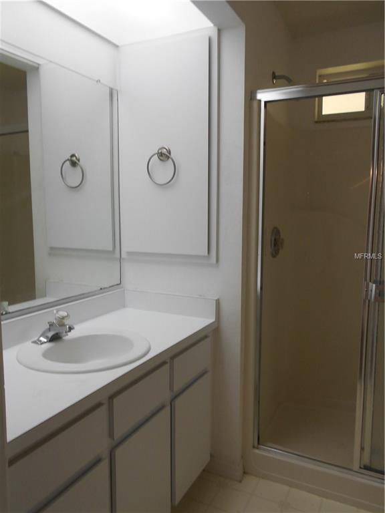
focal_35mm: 26
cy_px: 256
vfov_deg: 67.3
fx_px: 386
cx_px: 192
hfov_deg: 53.1
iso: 80
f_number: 3.2
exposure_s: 1/50
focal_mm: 4.6
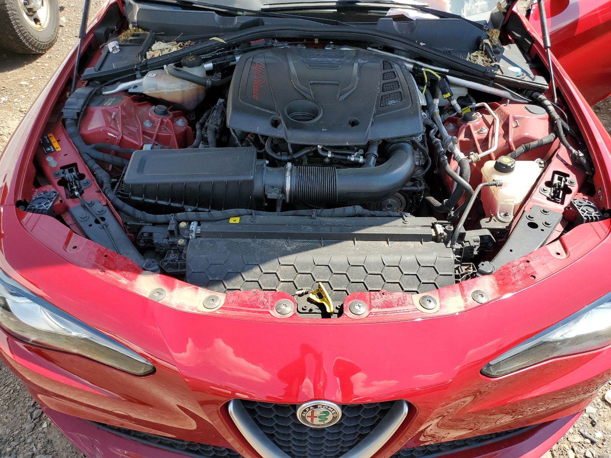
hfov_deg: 67.3
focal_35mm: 26
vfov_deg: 53.1
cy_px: 229
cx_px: 306
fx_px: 459
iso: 50
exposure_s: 1/1111
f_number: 1.5
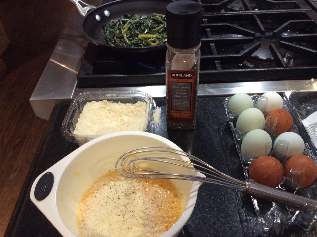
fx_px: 293
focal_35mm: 32
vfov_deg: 44.1
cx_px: 158
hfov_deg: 56.9
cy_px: 118
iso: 125
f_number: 2.4
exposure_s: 1/24
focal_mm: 3.3
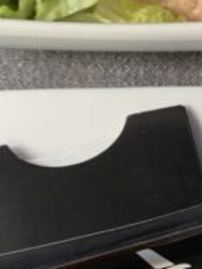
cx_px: 465
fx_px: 1128
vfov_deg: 13.6
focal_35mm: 145
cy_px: 145
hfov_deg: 9.3
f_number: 1.8
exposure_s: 1/66
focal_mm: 4.25
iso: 100
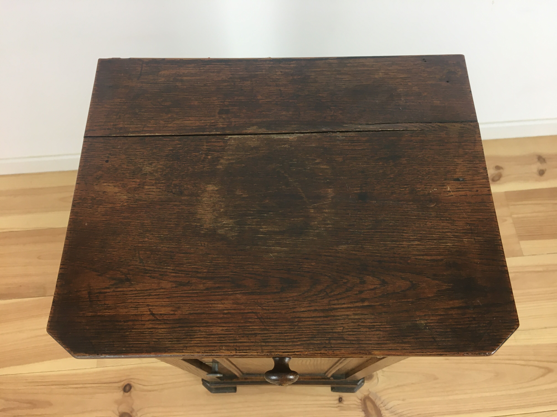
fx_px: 467
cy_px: 208
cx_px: 278
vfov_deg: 48.2
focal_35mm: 29
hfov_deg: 61.7
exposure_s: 1/33
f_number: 2.2
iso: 80
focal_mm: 4.15
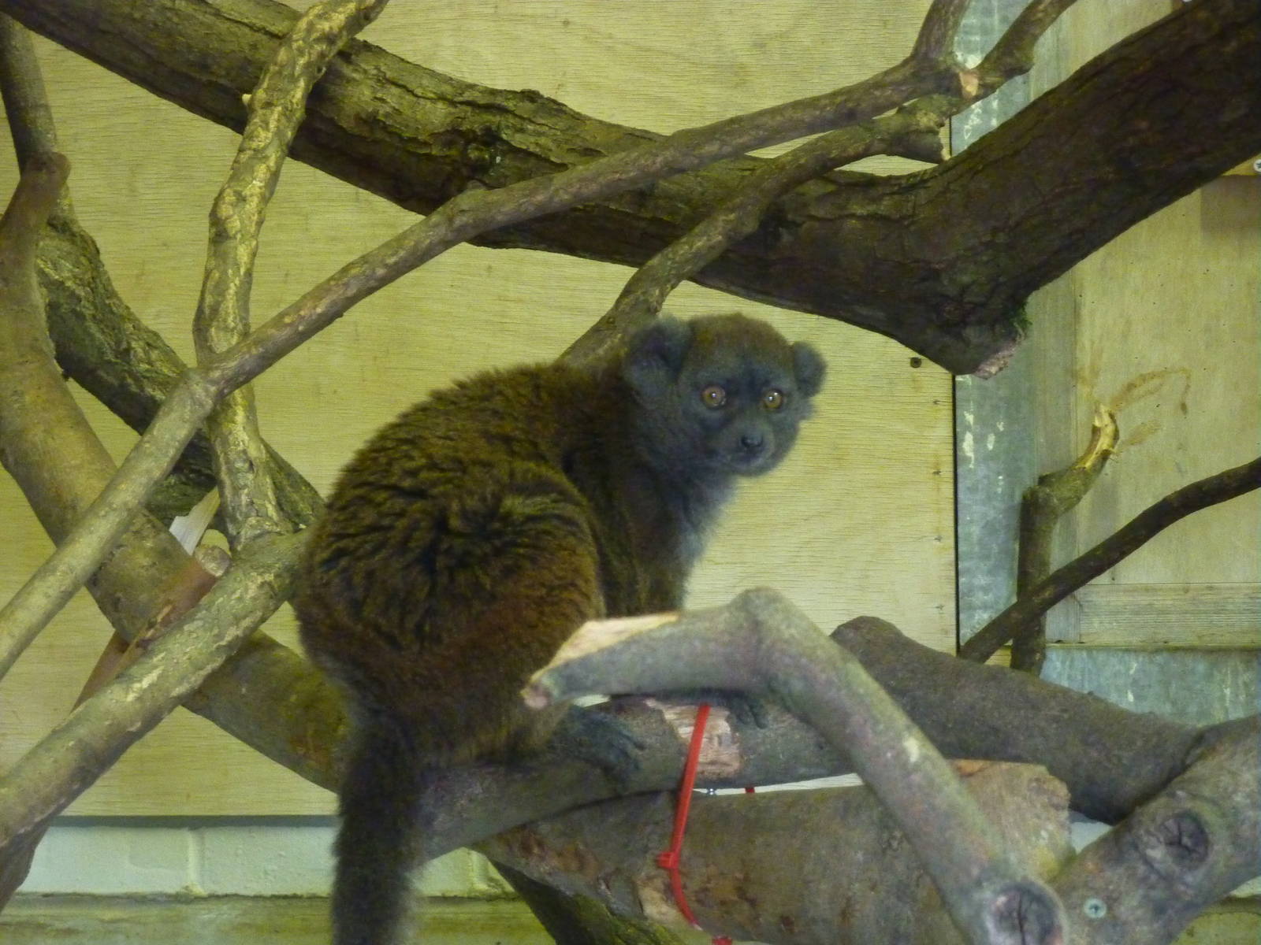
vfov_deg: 13.3
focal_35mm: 111
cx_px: 630
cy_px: 472
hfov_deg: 17.7
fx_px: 4044
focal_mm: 18.2
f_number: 4.4
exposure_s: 1/10
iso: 800
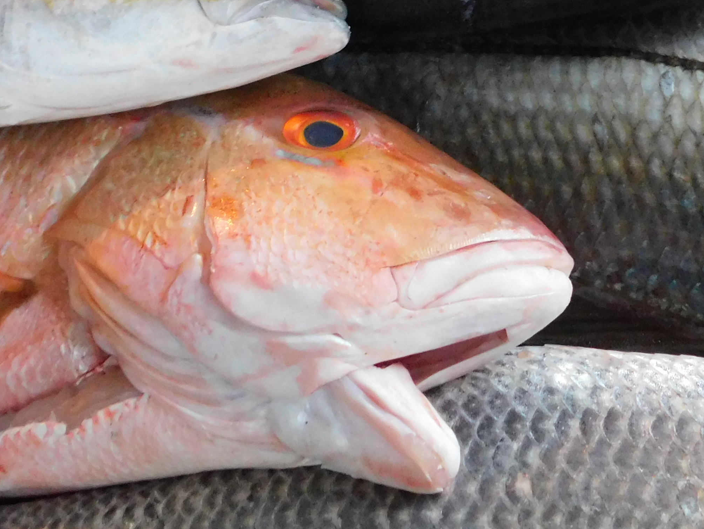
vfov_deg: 20.7
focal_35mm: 69
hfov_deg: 28.1
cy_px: 6
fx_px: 1404
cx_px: 314
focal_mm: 5.3
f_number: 3.2
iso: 800
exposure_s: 1/6
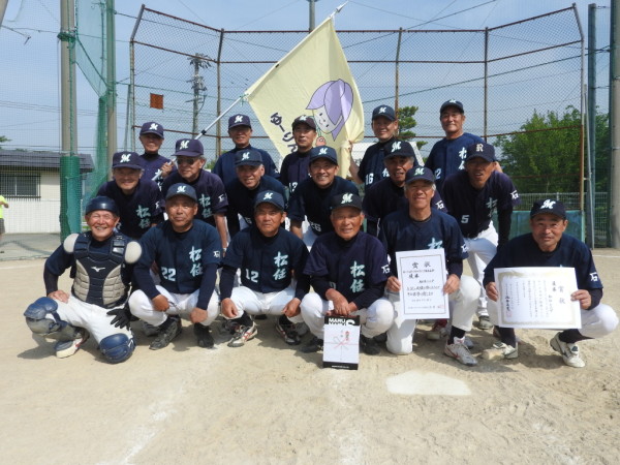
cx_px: 310
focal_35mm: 30
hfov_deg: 60.0
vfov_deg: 46.8
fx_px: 537
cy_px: 232
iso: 100
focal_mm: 5.4
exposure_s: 1/1250
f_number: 3.5
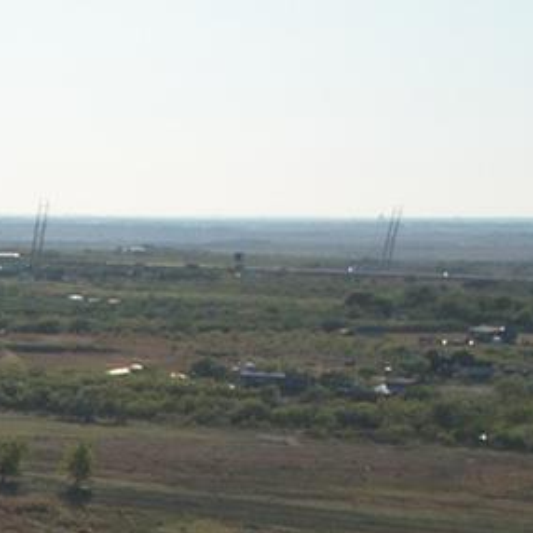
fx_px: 2334
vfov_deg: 11.5
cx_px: -1086
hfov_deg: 9.8
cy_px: 1121
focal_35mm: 134
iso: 100
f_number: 2.8
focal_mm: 8.38
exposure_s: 1/2500
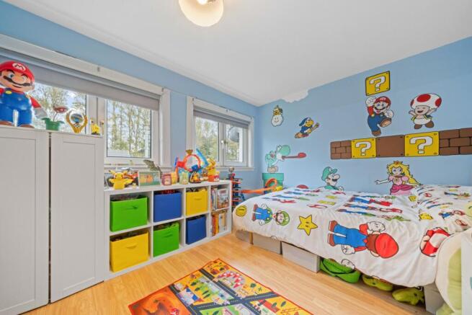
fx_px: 157
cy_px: 158
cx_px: 236
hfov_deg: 112.6
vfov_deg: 90.0
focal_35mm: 12
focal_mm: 12
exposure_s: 6
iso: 800
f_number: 22
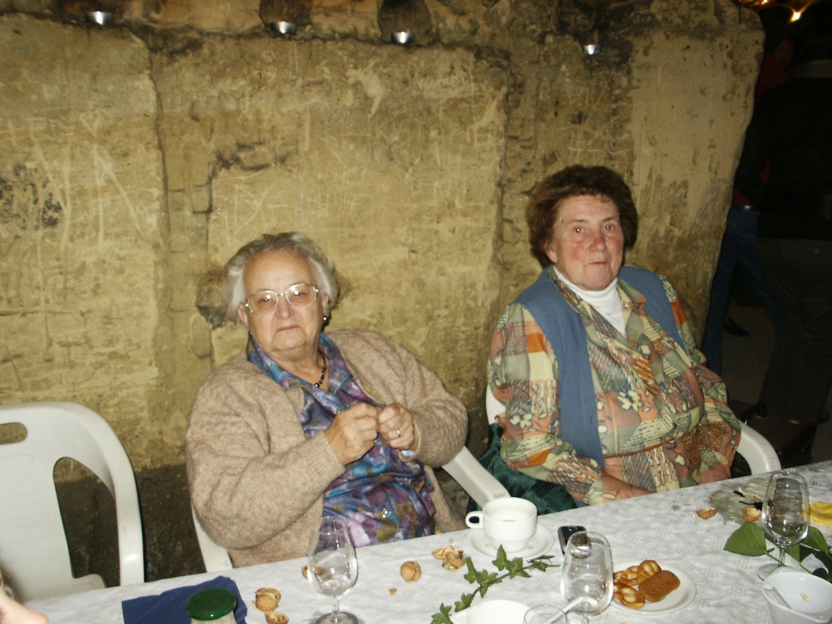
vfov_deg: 40.7
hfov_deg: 52.6
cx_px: 416
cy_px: 312
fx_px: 841
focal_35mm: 35
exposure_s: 1/45
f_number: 3
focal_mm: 7.18
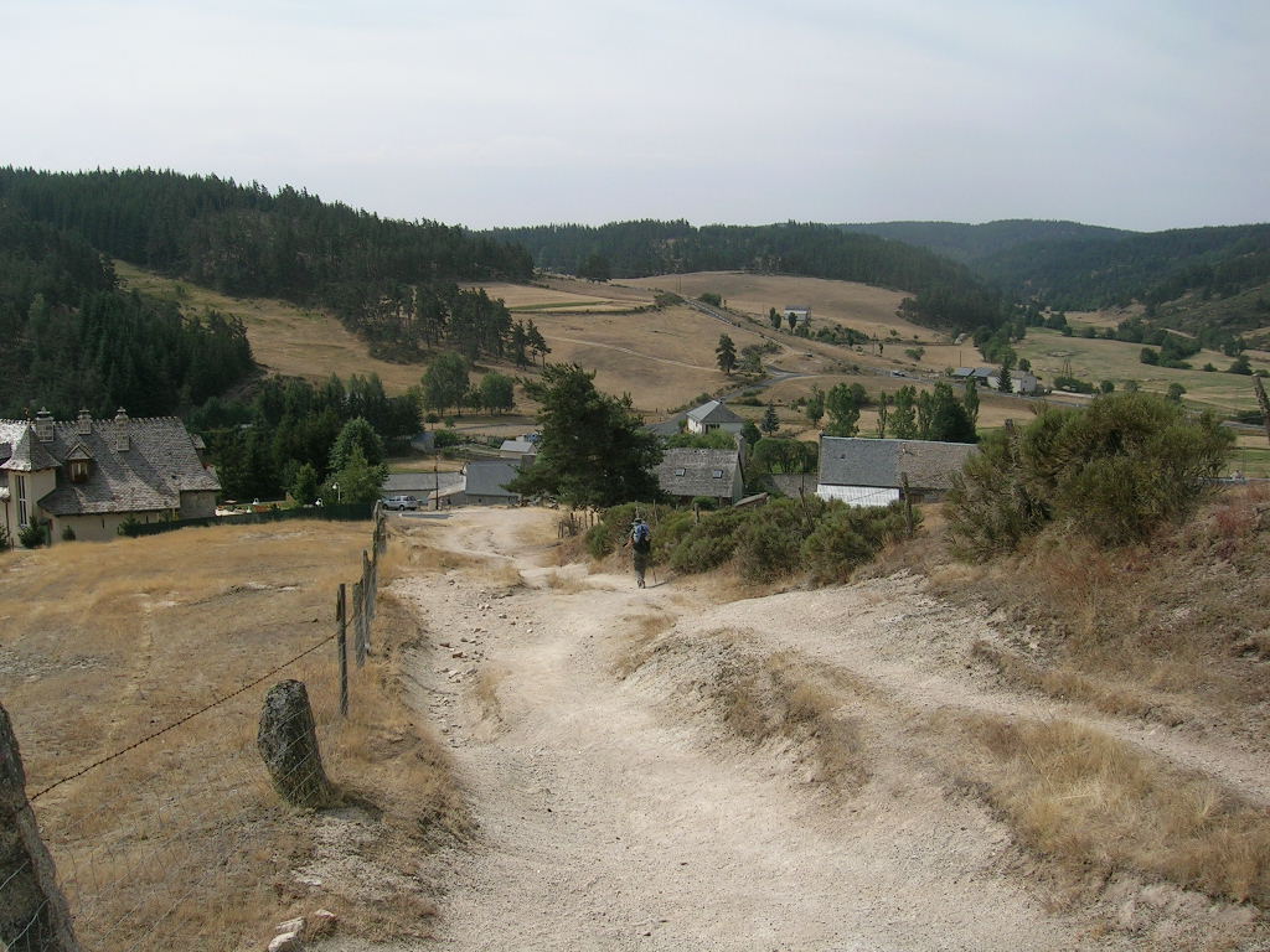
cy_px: 476
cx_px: 635
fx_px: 1284
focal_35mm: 35
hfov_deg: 52.6
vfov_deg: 40.7
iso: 50
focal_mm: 5.4
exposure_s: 1/595
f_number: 4.8
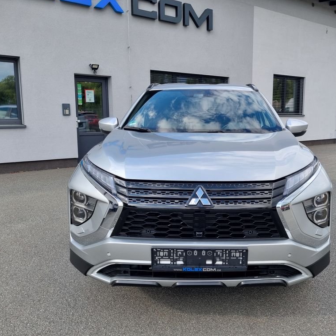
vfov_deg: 52.5
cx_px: 201
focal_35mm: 31
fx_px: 340
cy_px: 167
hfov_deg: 52.2
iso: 50
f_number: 1.8
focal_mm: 5.4
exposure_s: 1/696
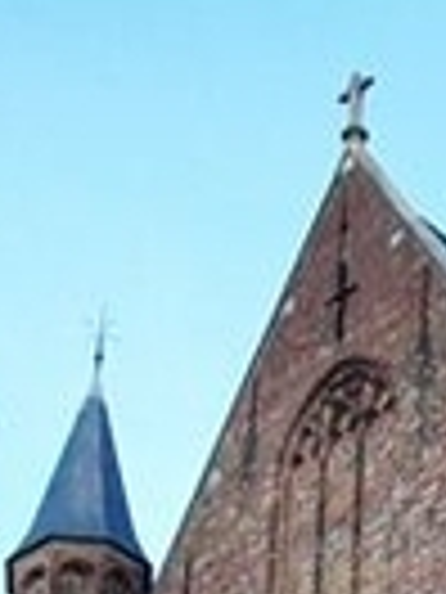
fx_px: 2491
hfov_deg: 10.0
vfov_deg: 11.9
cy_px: 1238
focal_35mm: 145
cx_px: 595
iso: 80
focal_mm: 5.7
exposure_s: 1/200
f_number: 2.9
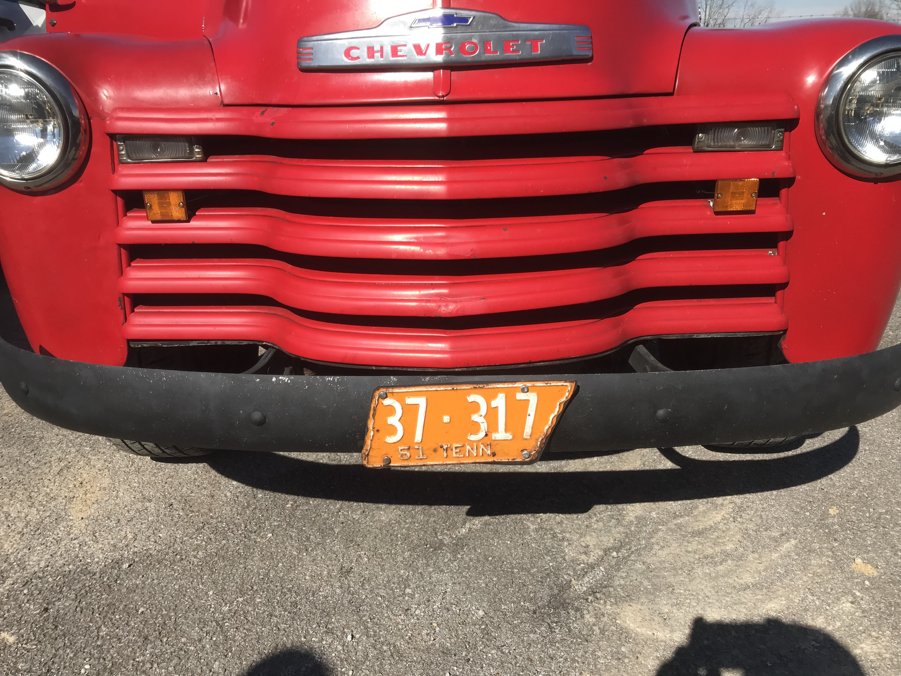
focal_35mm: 28
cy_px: 338
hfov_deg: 63.4
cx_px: 450
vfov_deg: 49.7
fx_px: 729
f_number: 1.8
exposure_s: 1/1742
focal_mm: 3.99
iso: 20
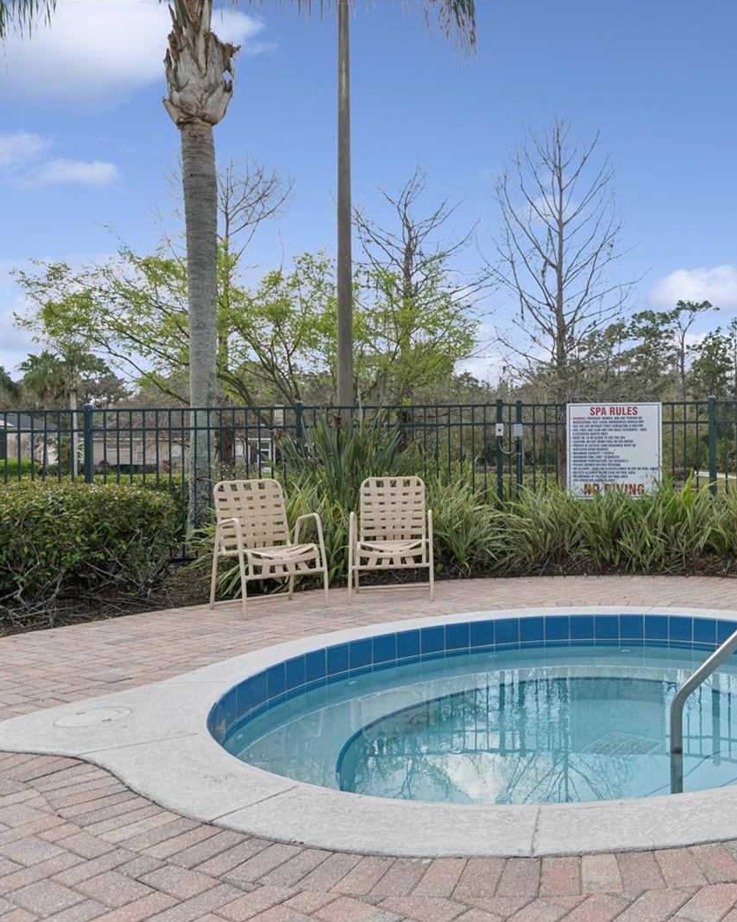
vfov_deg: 52.8
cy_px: 461
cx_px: 638
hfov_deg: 40.6
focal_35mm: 34
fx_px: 927
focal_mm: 16
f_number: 9
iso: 100
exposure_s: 1/250
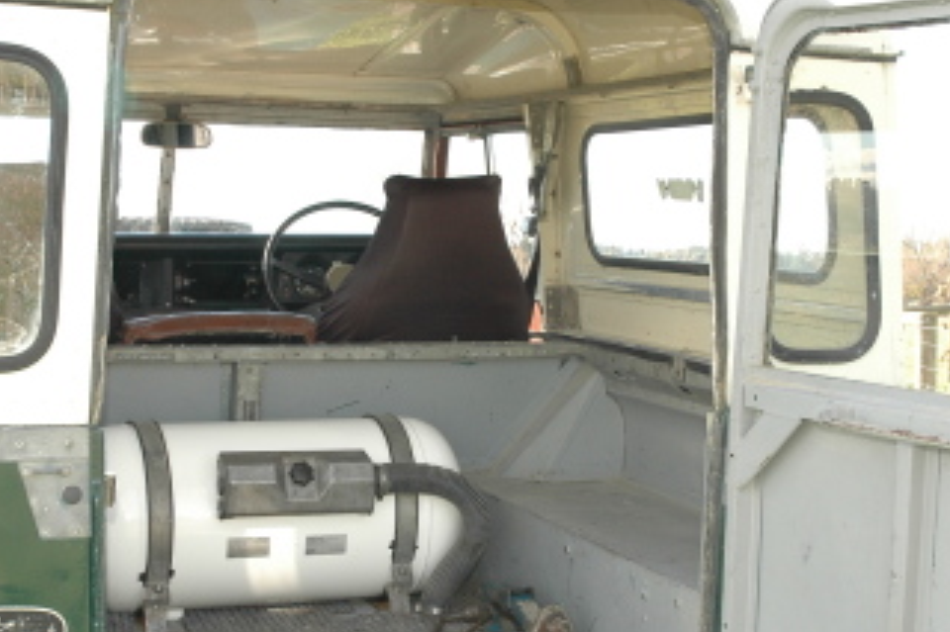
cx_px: 481
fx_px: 1602
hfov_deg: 33.0
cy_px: 402
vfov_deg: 22.3
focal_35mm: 61
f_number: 8
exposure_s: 1/100
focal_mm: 27
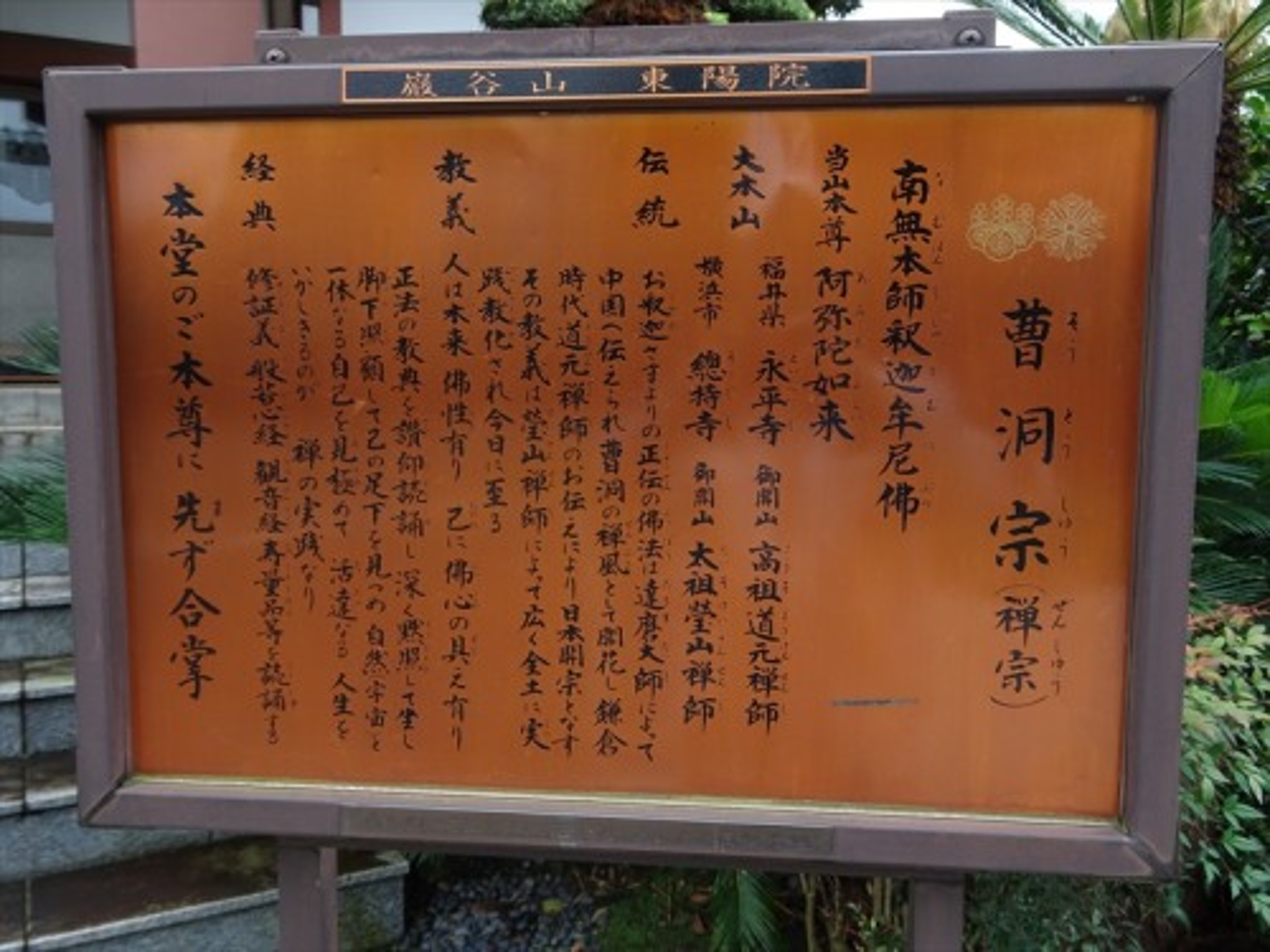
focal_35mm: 30
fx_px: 1101
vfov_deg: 46.8
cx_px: 635
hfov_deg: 60.0
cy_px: 476
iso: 80
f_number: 3.5
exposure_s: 1/125
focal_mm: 5.09
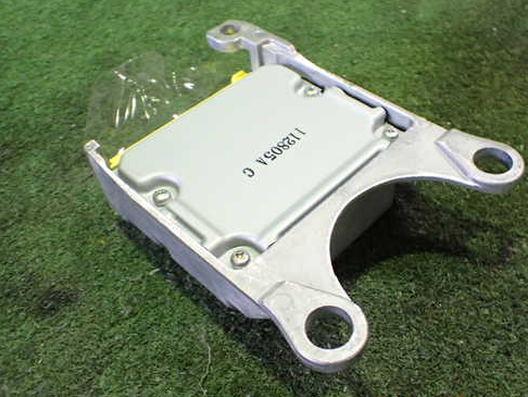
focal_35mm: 37
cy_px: 177
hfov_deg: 50.0
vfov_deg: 38.7
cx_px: 299
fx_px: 565
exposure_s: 1/40
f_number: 2.3
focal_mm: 5.4
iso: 800
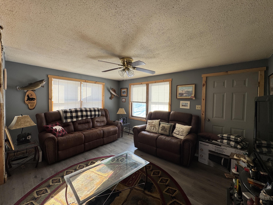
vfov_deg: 85.7
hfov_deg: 102.1
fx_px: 110
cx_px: 136
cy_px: 102
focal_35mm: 14
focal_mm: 2.22
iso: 50
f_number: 2.2
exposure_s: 1/99
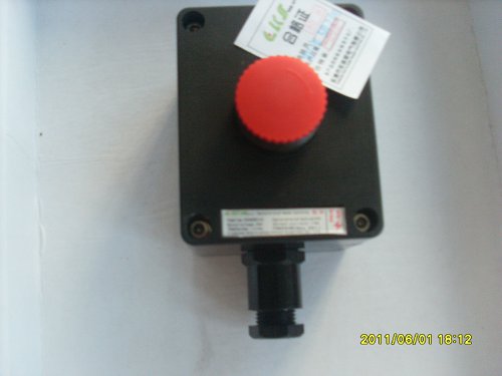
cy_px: 188
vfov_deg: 37.7
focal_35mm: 38
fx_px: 551
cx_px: 251
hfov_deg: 49.0
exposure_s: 1/6
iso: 200
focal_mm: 6.3
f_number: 3
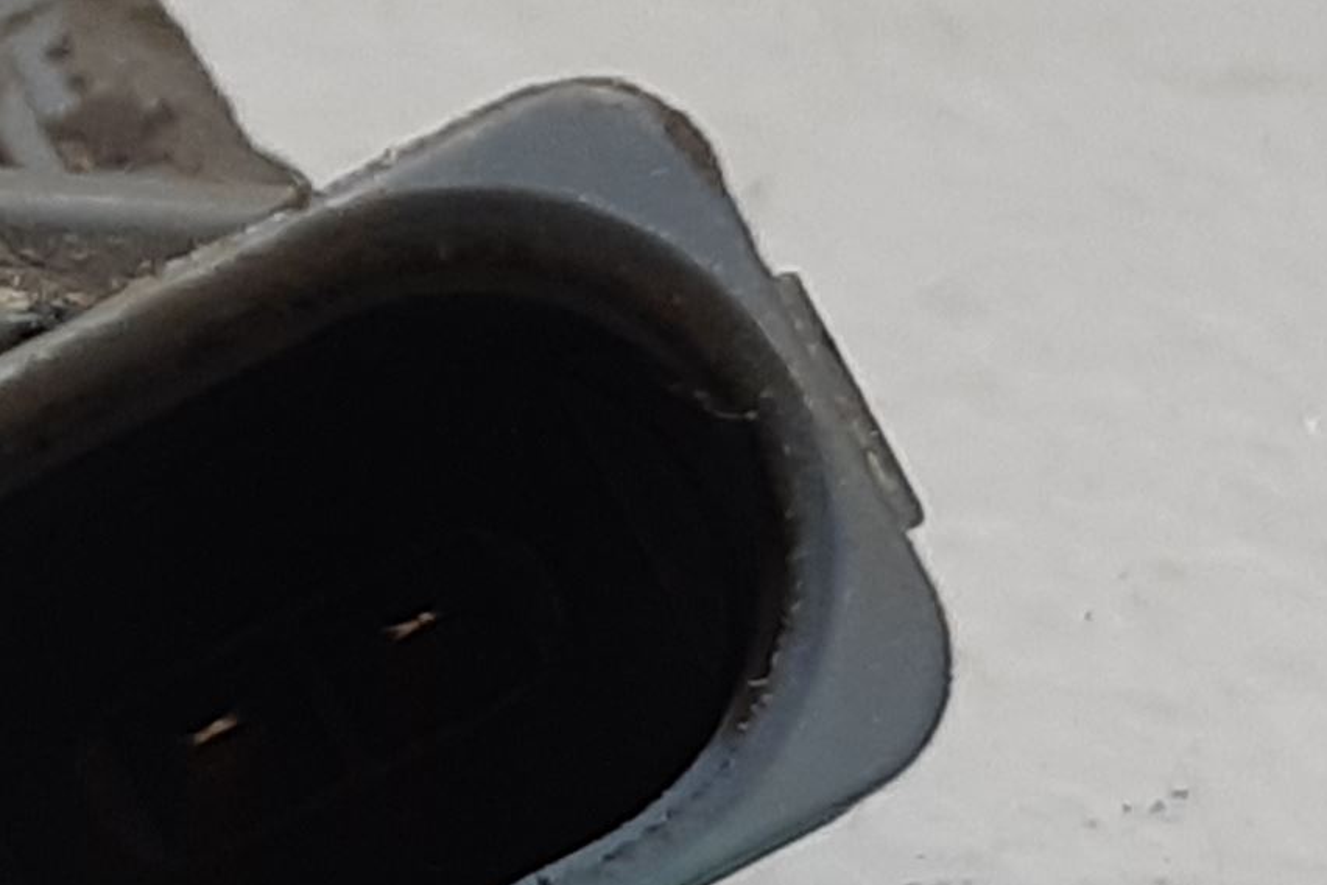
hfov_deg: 30.2
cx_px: 262
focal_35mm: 65
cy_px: 746
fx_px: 2396
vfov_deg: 20.6
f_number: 1.7
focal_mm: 3.93
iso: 50
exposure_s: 1/50
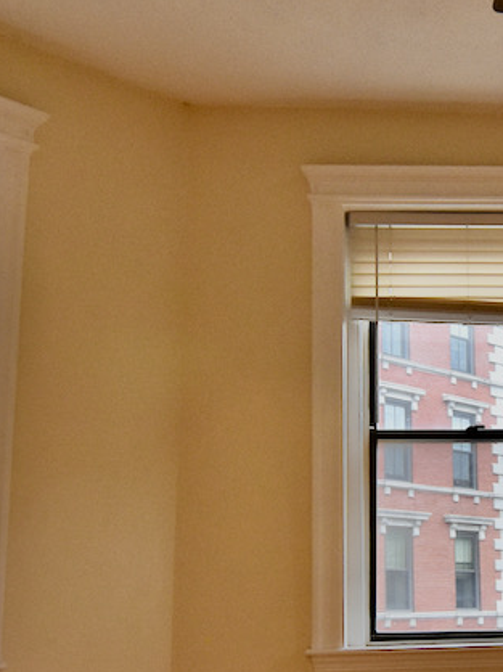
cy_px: 415
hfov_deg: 24.3
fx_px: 1115
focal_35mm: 57
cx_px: 497
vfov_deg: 33.4
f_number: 6.3
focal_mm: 13
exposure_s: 1/160
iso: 800
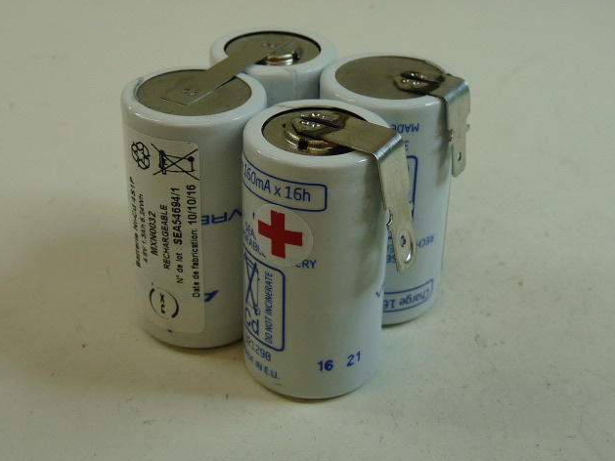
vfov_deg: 25.2
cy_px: 230
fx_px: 1031
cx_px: 308
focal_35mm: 58
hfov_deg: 33.2
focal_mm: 5.8
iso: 100
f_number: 3
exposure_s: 1/80
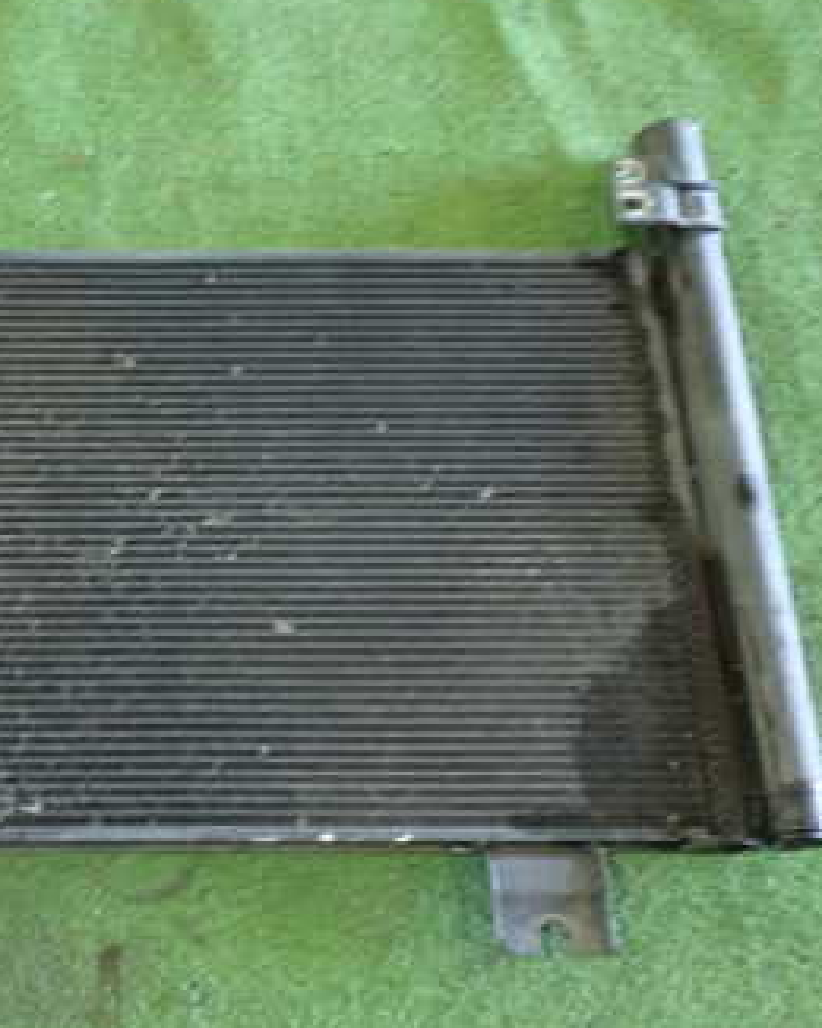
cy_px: 614
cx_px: -28
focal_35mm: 54
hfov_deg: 26.4
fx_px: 1642
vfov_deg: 34.6
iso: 800
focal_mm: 5.4
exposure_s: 1/30
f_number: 2.3
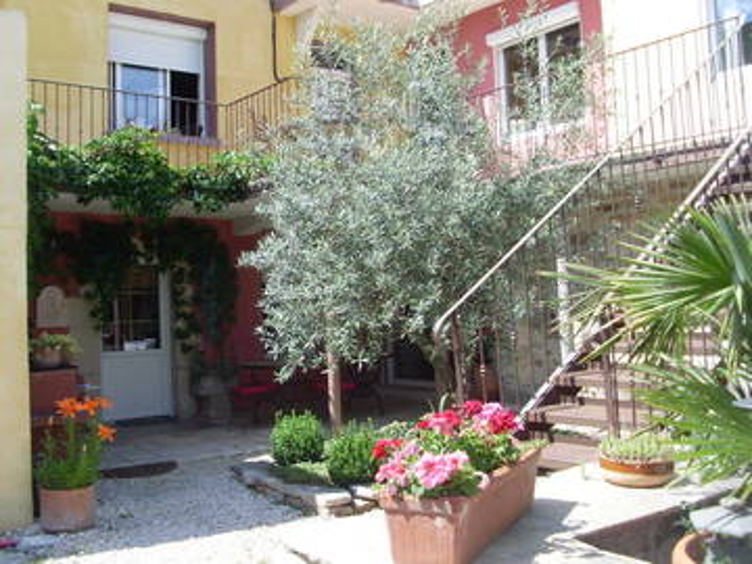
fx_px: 826
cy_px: 282
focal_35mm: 38
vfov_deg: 37.7
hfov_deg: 49.0
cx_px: 376
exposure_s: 1/125
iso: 80
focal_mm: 6.3
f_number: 7.7
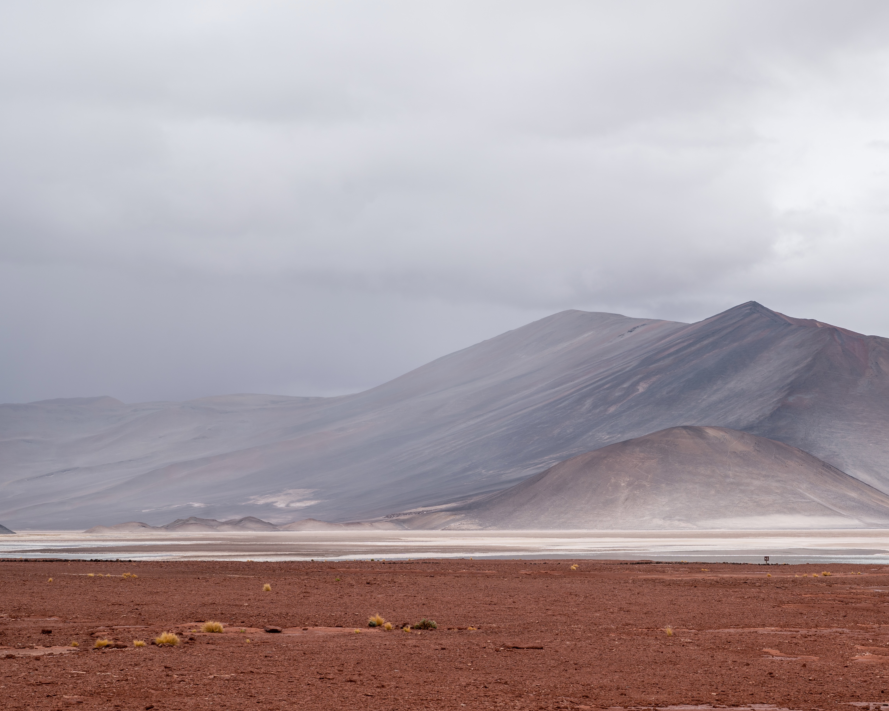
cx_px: 571
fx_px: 2263
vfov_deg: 17.9
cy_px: 340
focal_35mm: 86
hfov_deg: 22.2
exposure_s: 1/125
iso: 100
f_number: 13
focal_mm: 70
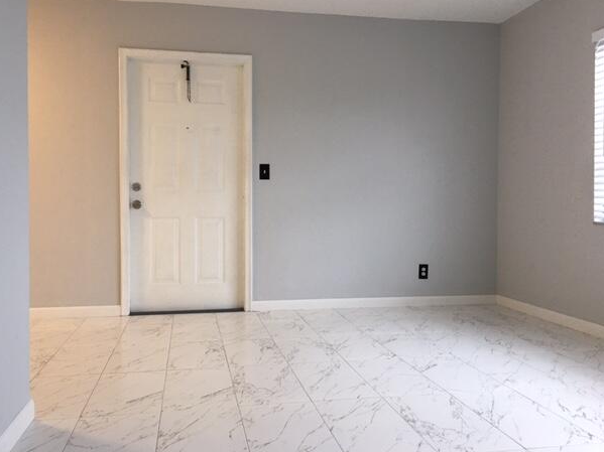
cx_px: 284
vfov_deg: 45.4
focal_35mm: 31
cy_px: 218
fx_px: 541
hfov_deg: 58.3
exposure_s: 1/30
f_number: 2.2
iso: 40
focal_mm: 4.15
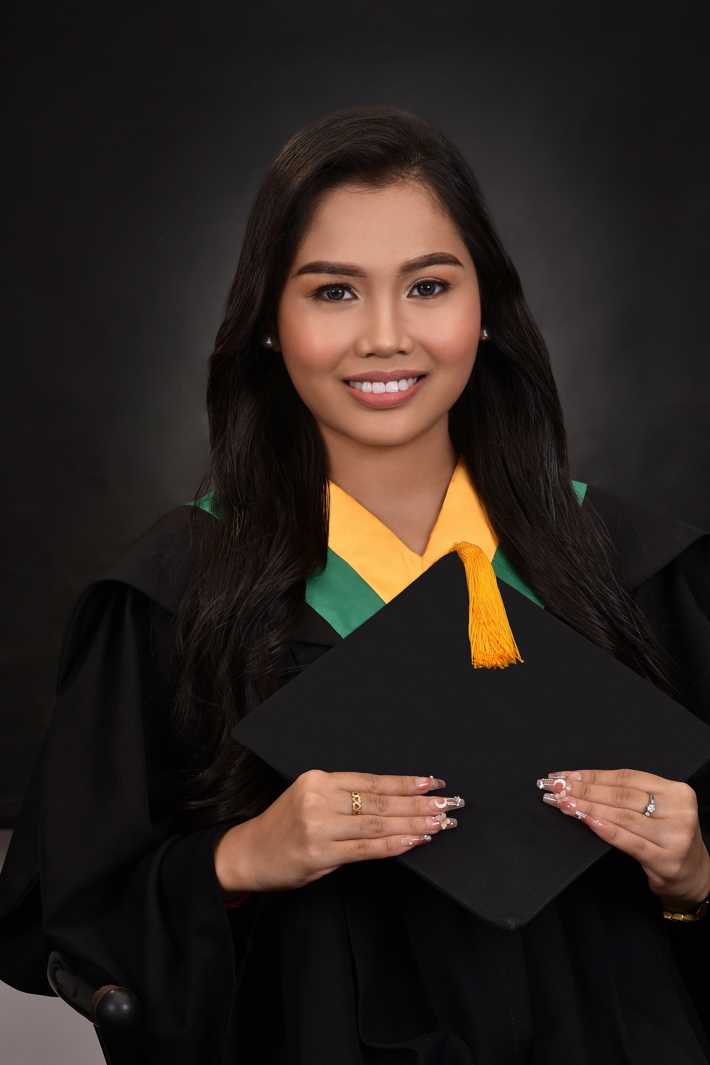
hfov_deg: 10.8
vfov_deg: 16.1
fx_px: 3757
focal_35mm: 127
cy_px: 532
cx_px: 355
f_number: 11
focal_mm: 85
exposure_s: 1/125
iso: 160
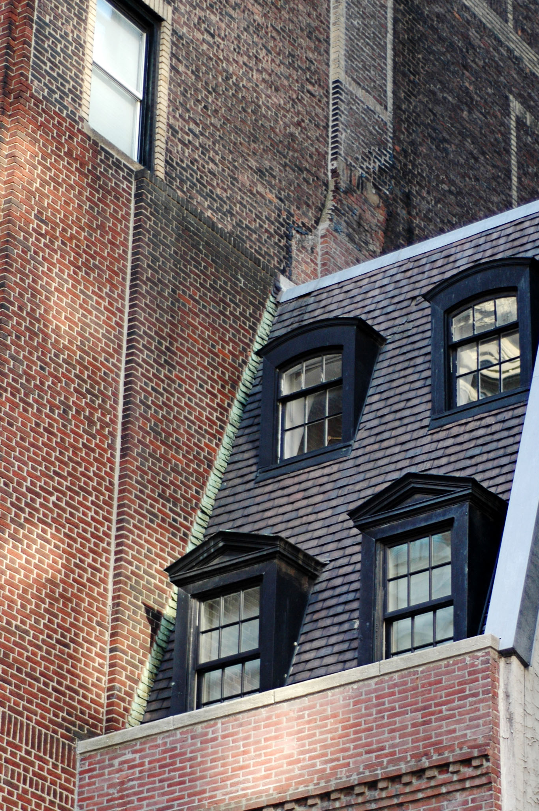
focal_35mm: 110
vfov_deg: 18.6
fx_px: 2474
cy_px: 484
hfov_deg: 12.4
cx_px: 354
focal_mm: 50
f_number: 1.8
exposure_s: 1/400
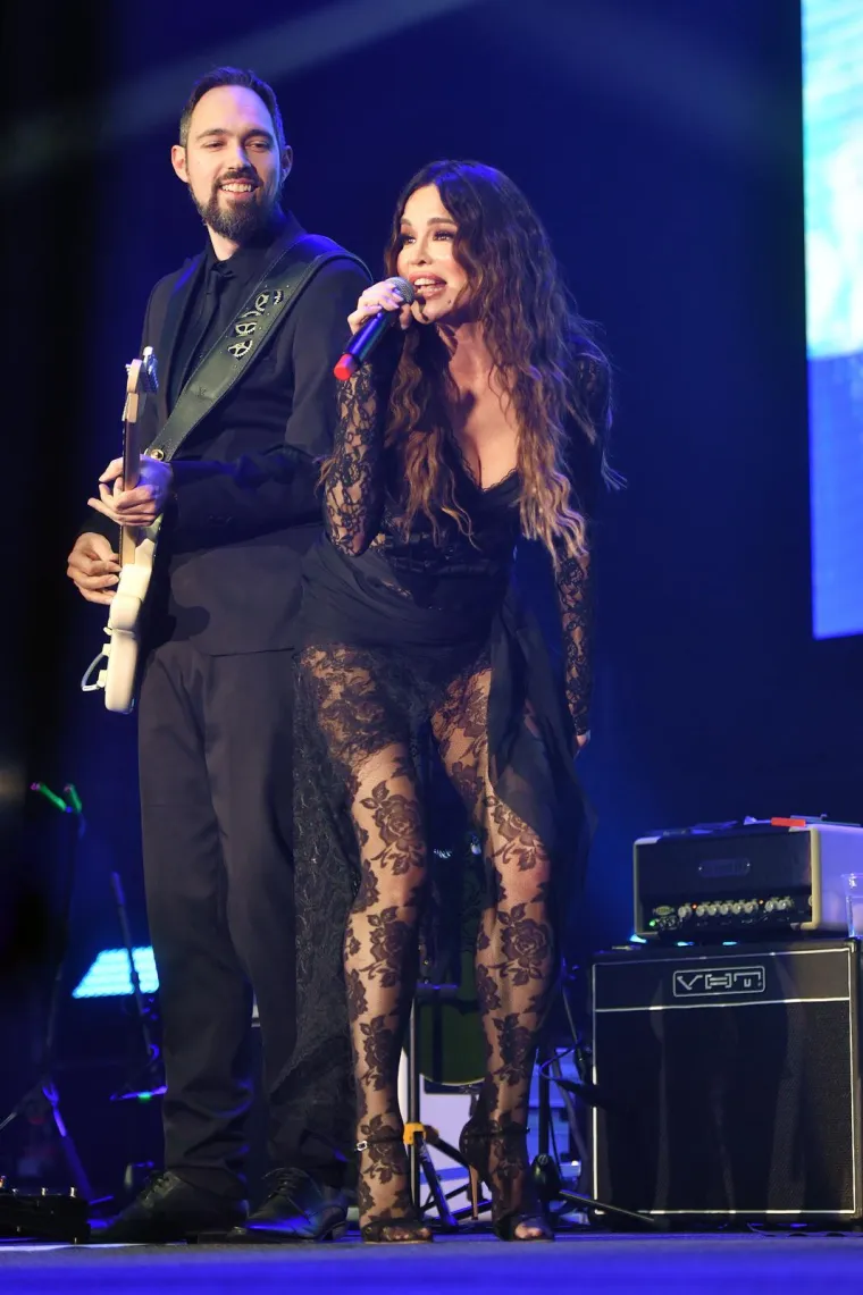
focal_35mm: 98
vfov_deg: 20.8
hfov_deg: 14.0
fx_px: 3526
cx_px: 432
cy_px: 648
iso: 1000
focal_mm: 98
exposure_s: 1/500
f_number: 4
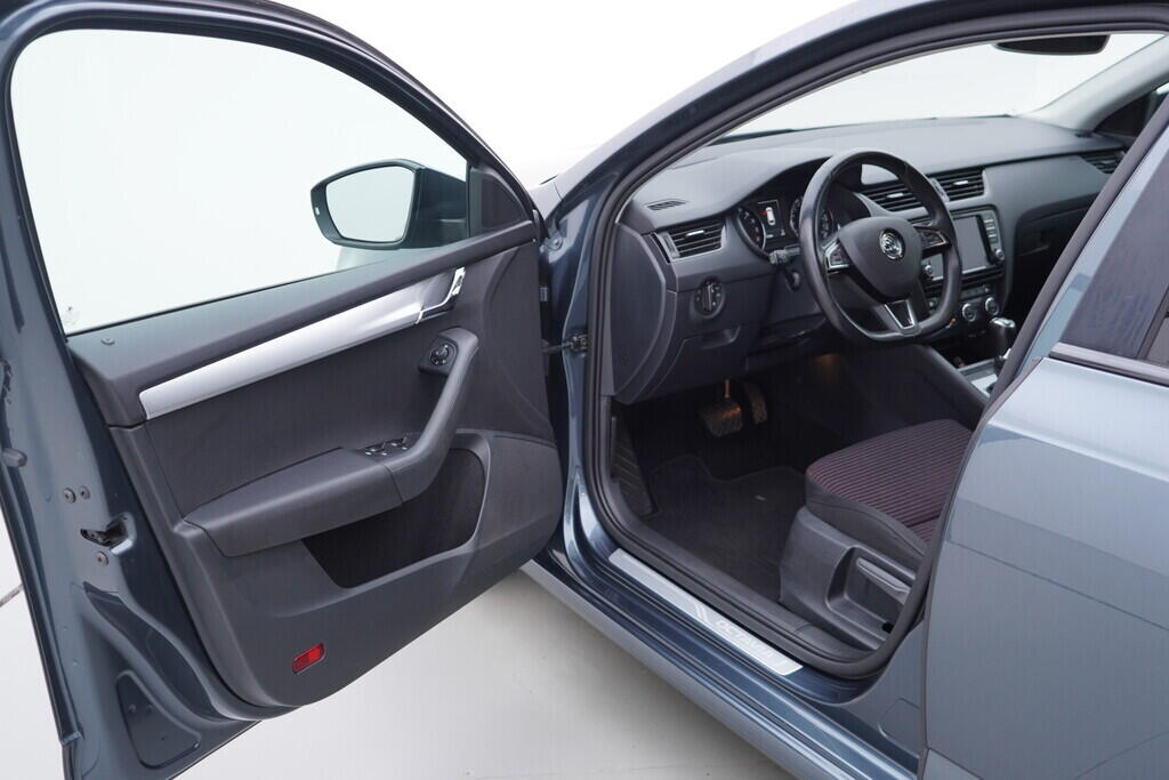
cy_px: 390
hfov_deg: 53.1
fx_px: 1169
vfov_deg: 36.9
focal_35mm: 36
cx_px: 584
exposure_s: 1/50
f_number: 3.2
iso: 125
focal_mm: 24
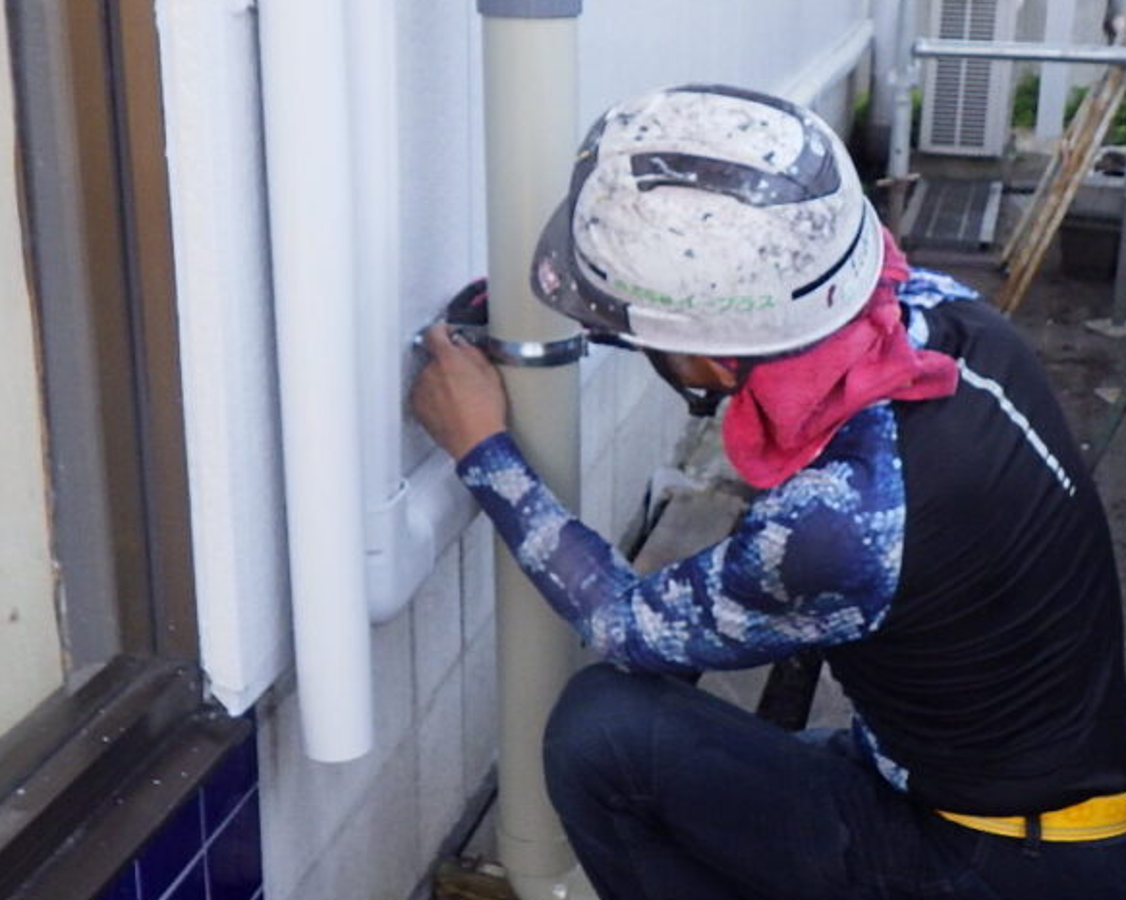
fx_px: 1599
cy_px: 404
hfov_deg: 38.8
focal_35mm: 48
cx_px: 614
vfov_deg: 31.4
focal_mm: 5
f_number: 3.5
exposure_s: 1/125
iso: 250
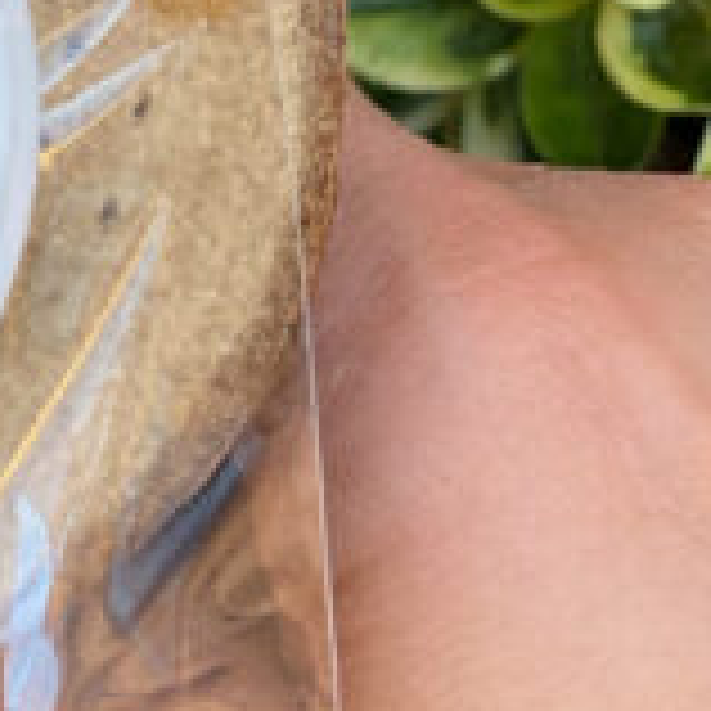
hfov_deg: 7.9
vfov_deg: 8.1
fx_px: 4996
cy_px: -18
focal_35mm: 215
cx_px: -520
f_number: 2
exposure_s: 1/122
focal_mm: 6
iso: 25
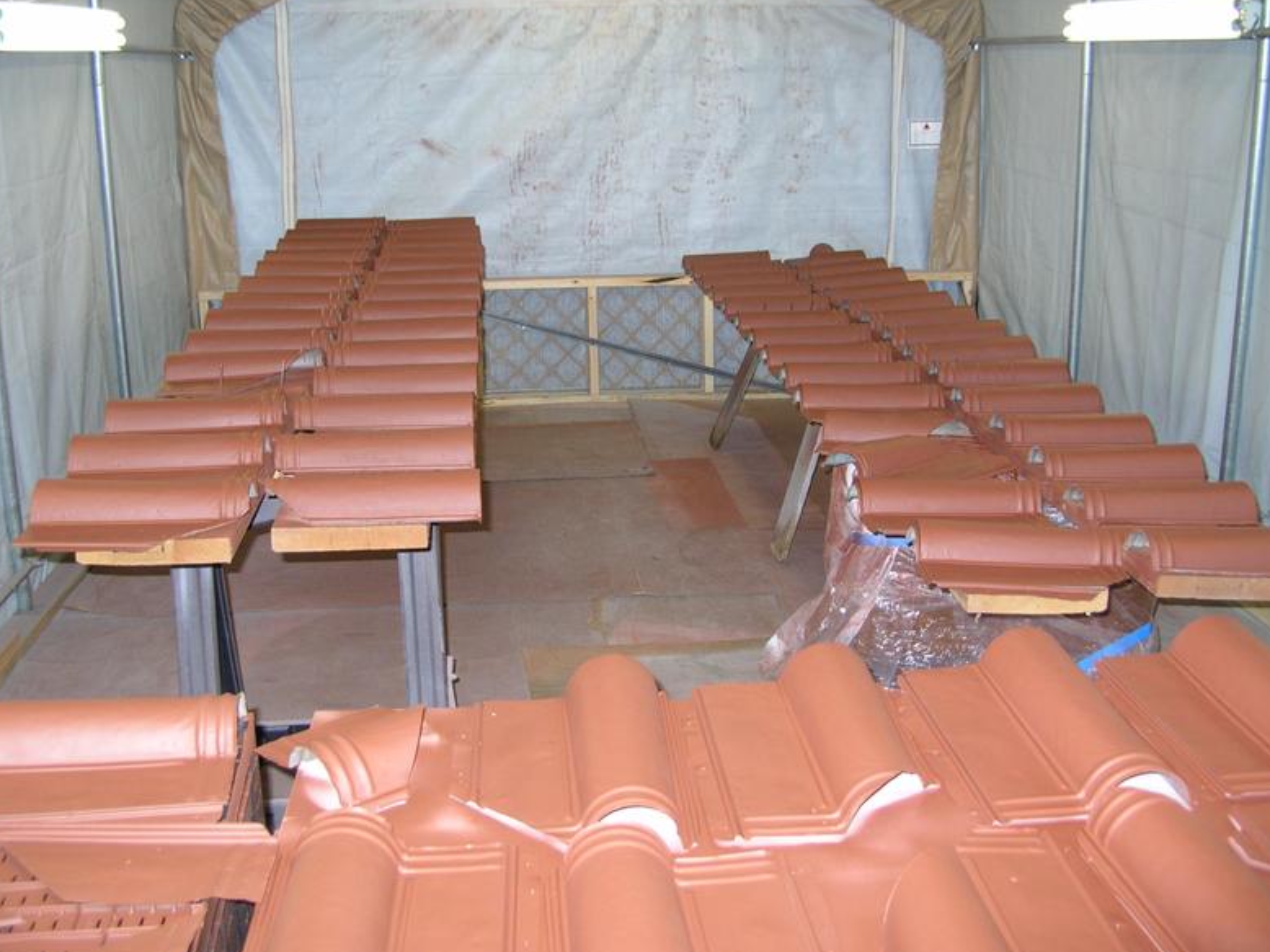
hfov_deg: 50.2
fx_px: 1357
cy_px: 473
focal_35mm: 37
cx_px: 640
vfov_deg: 38.6
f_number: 2.7
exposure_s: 1/60.1
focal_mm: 6
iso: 100
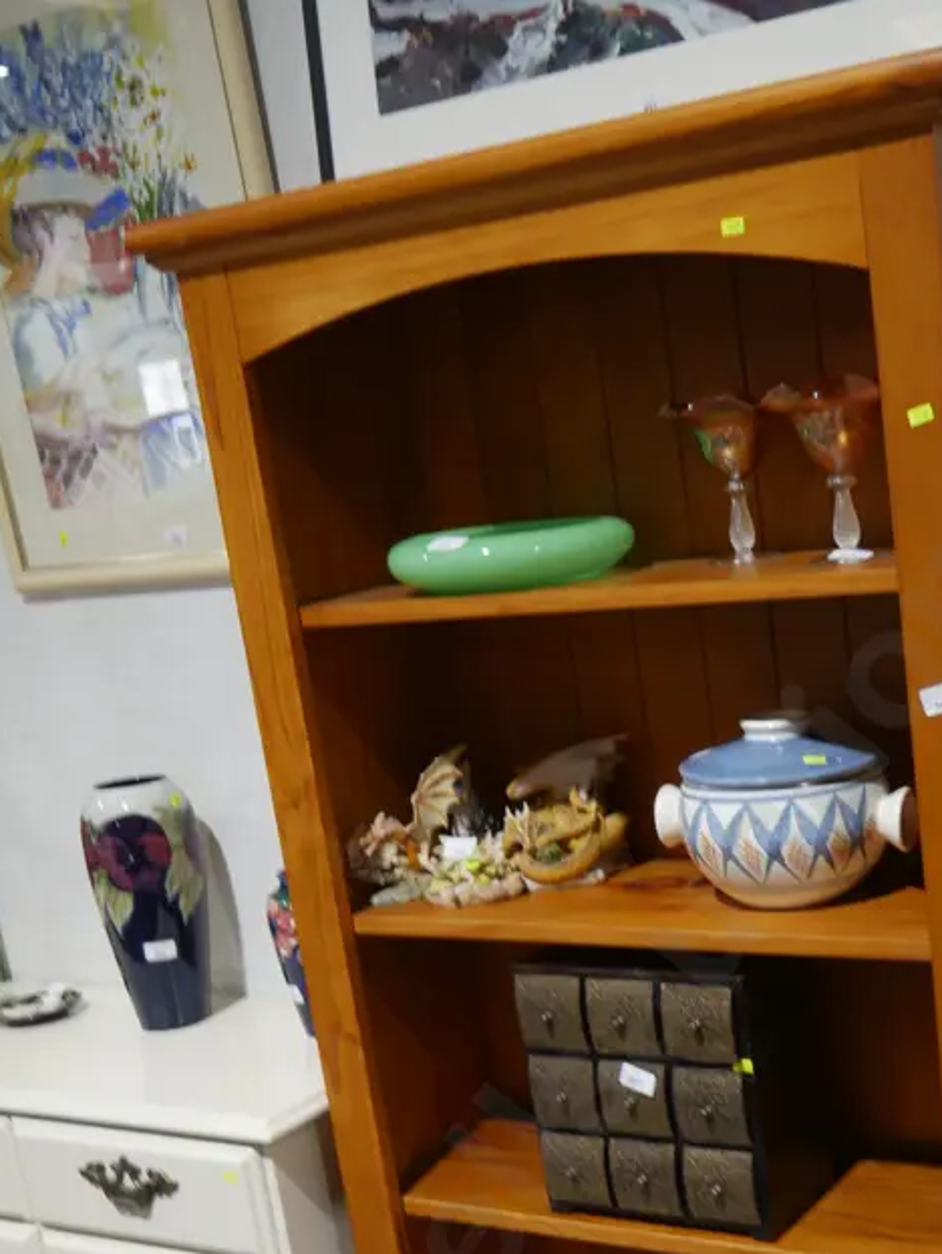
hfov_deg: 31.0
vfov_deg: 40.2
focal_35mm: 46
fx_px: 1667
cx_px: 714
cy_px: 918
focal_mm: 14
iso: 320
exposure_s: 1/60
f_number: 3.5
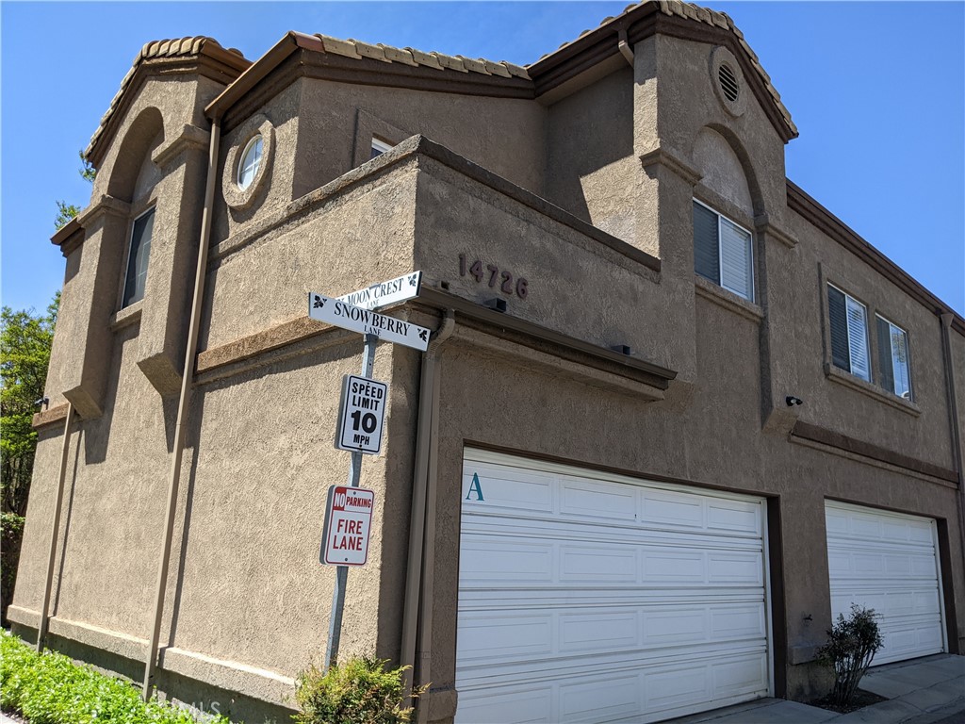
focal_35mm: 27
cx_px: 482
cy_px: 362
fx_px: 753
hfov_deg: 65.3
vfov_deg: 51.4
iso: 50
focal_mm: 4.44
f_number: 1.8
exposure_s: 1/1565
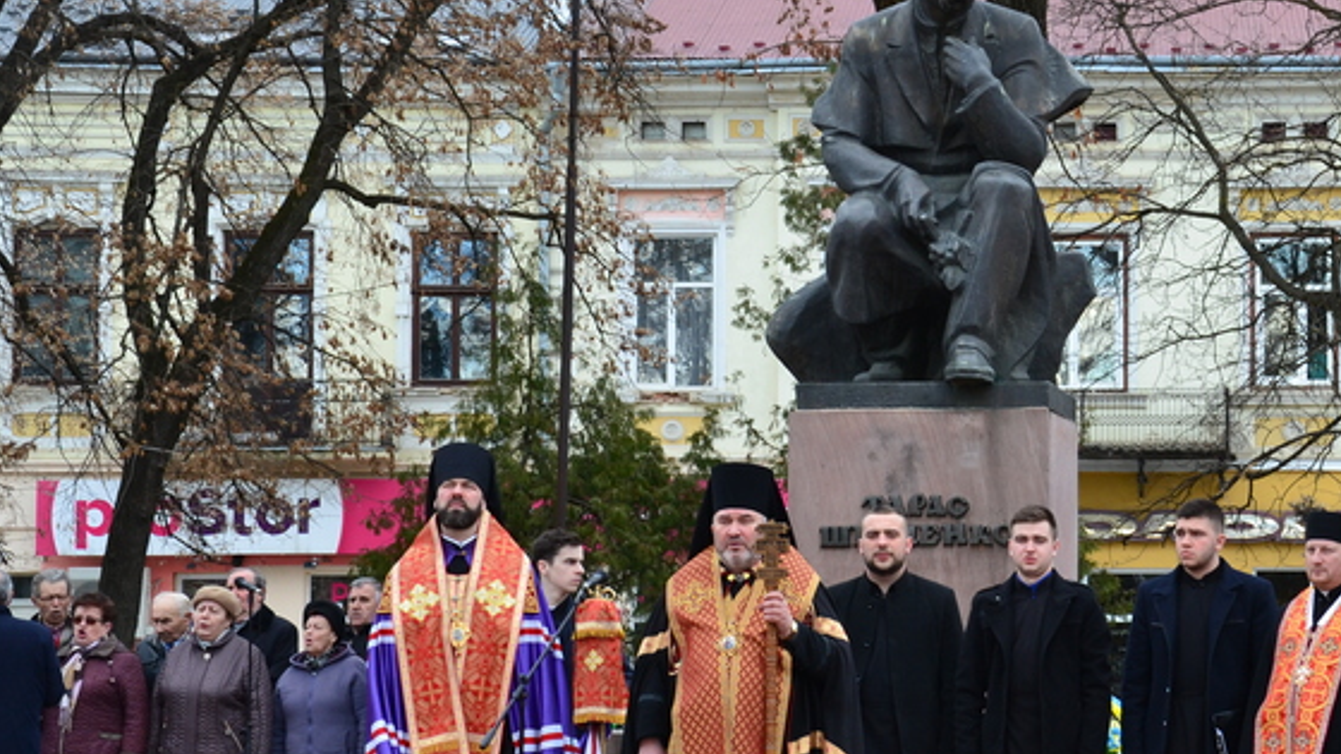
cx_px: 1027
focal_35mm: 106
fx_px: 3769
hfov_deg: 20.0
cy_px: 433
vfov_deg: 11.4
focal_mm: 42
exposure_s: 1/160
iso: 400
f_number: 9
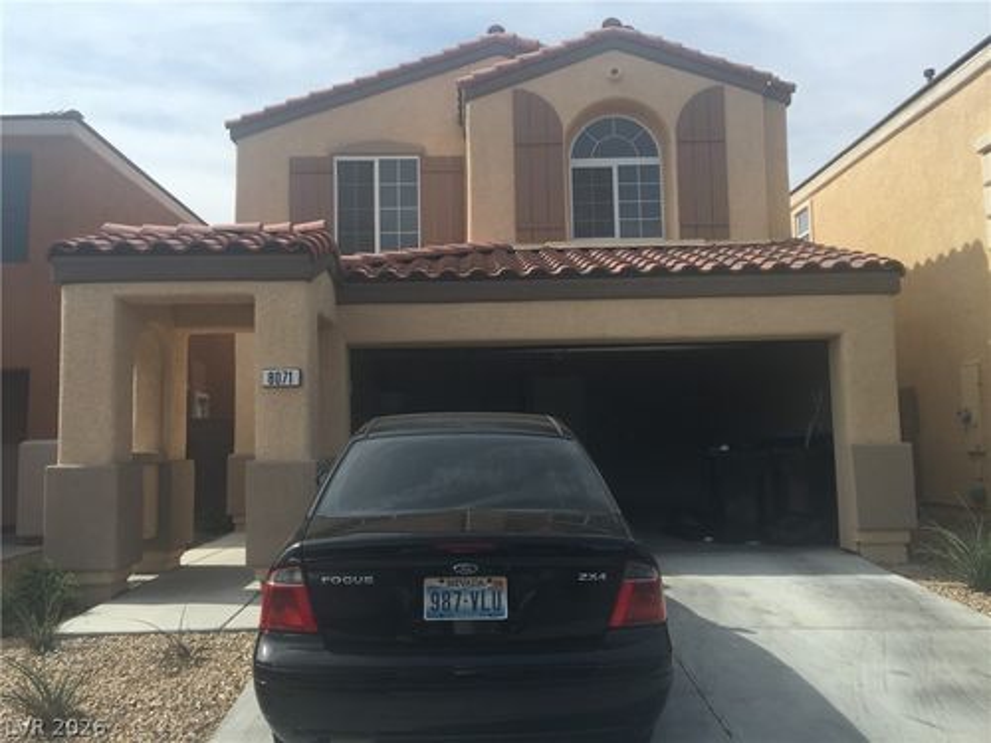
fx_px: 830
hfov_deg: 61.7
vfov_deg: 48.2
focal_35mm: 29
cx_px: 496
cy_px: 372
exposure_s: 1/1721
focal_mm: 4.15
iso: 32
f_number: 2.2
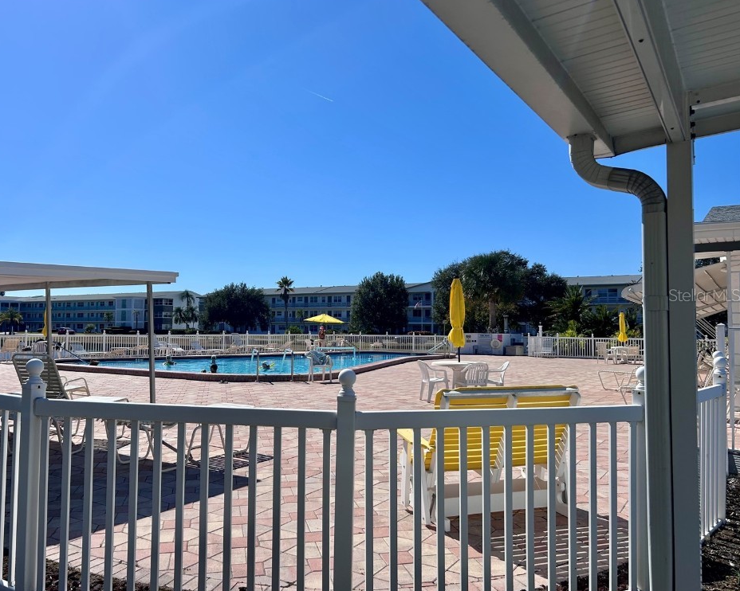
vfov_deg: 51.5
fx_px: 613
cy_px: 295
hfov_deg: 62.1
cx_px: 336
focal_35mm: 28
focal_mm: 5.7
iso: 50
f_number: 1.5
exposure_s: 1/8000
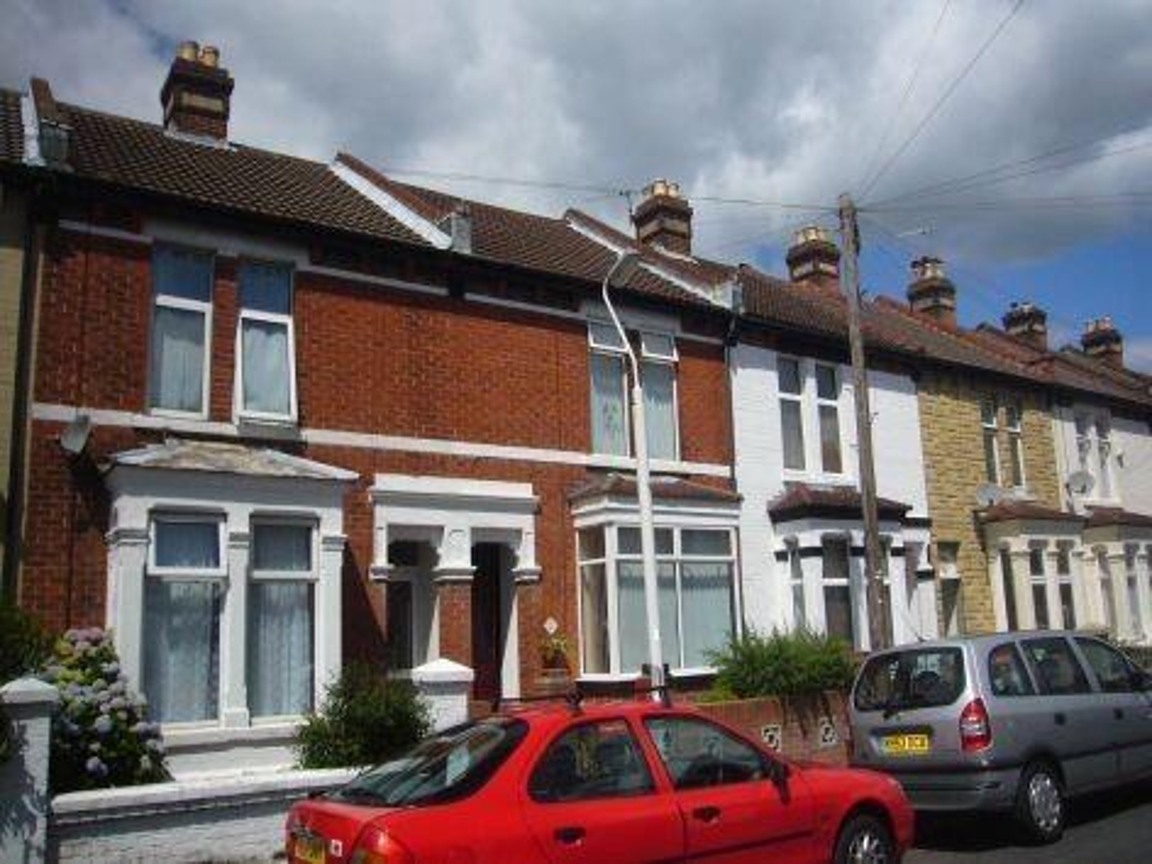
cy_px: 432
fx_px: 965
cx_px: 576
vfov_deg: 48.2
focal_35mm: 29
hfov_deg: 61.7
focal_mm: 4.6
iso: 200
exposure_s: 1/1600
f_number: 5.6
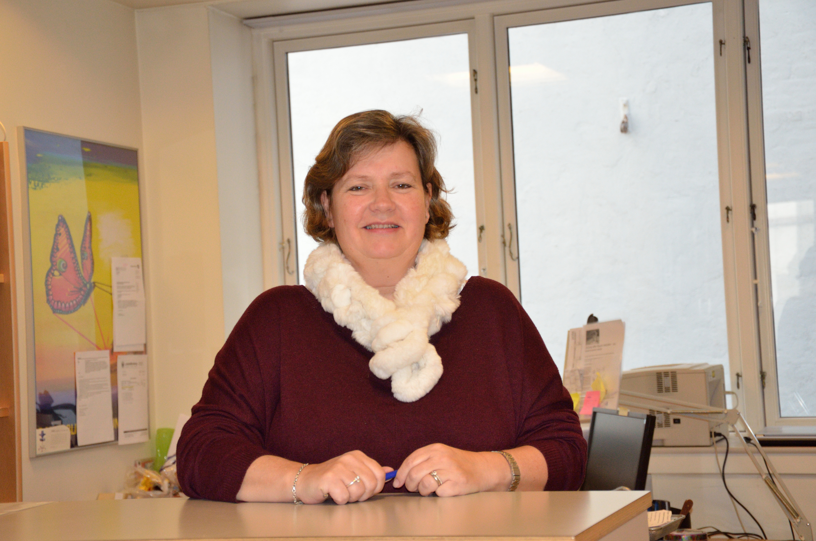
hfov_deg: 27.0
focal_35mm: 75
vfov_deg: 18.1
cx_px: 408
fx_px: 1696
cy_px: 270
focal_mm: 50
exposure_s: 1/100
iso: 1600
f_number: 5.6
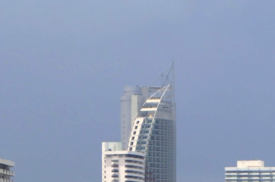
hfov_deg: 5.1
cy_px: 176
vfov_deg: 3.4
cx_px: 287
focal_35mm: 403
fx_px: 3075
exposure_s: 1/250
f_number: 8
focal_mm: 55
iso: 100
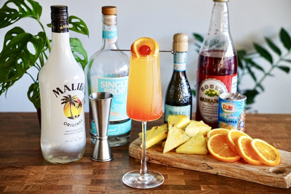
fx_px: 607
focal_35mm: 75
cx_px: 146
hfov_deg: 27.0
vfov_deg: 18.2
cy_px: 97
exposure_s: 1/100
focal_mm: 50
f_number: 4.5
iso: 1250
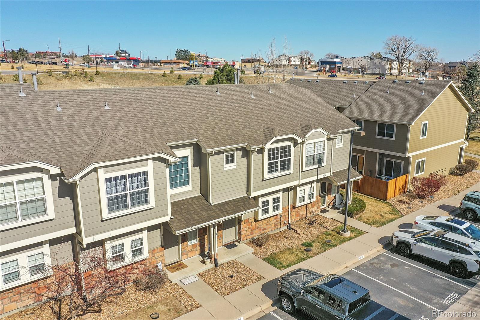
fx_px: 373
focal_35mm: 28
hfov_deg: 65.5
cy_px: 160
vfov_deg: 46.4
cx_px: 240
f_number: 6.3
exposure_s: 1/800
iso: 100
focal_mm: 10.26
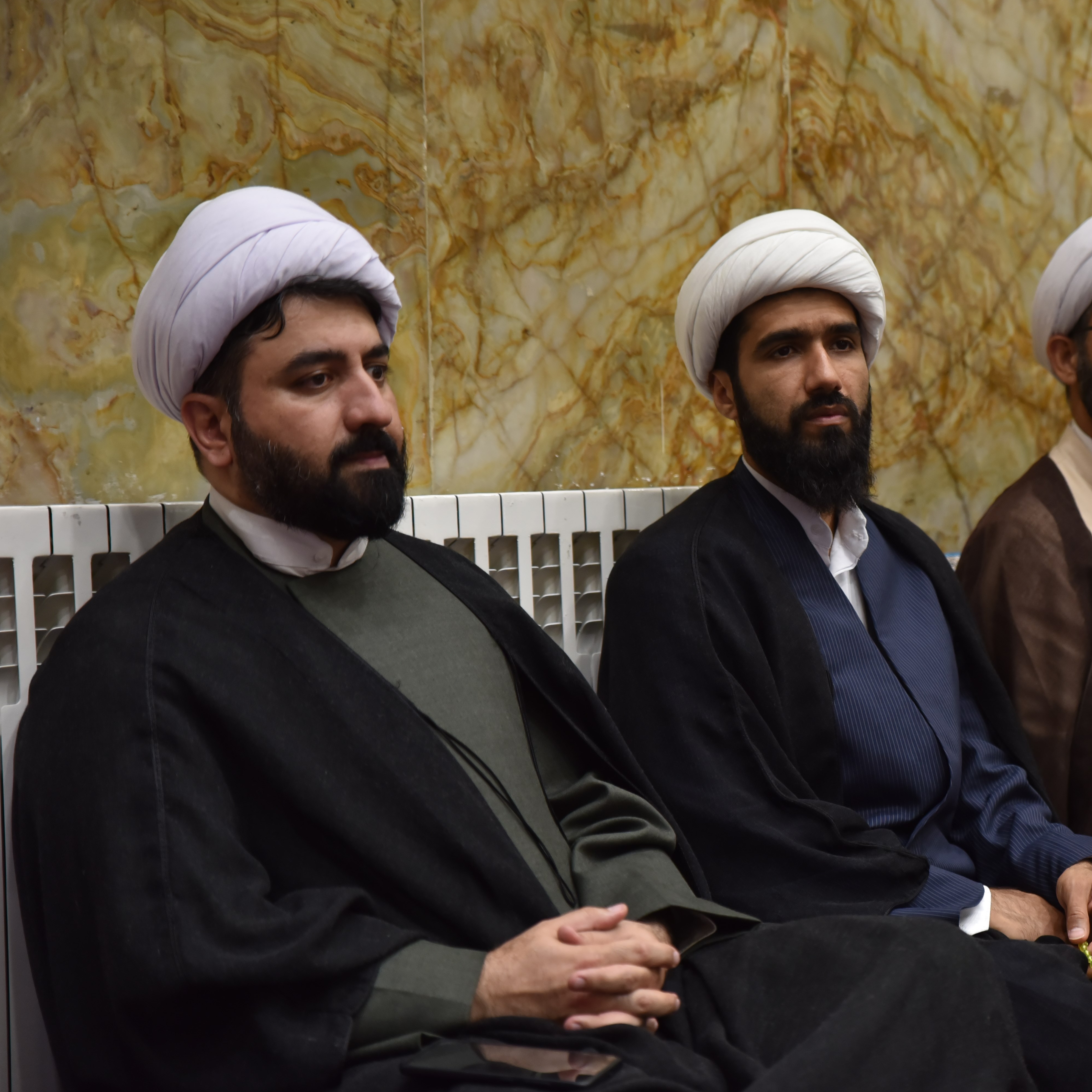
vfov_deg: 19.3
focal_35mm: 90
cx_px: 807
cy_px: 544
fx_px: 3212
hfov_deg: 19.2
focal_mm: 70
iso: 1000
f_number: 2.8
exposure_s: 1/400
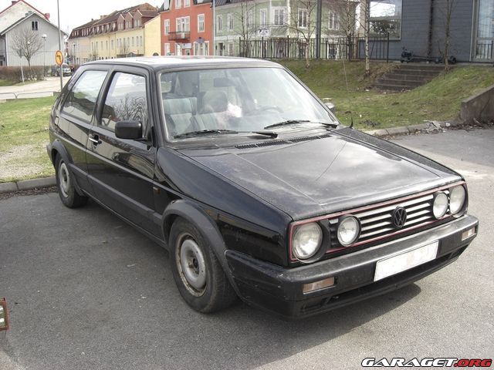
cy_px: 185
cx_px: 247
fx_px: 542
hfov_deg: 49.0
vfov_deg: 37.7
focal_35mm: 38
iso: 80
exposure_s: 1/250
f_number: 4
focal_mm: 7.9
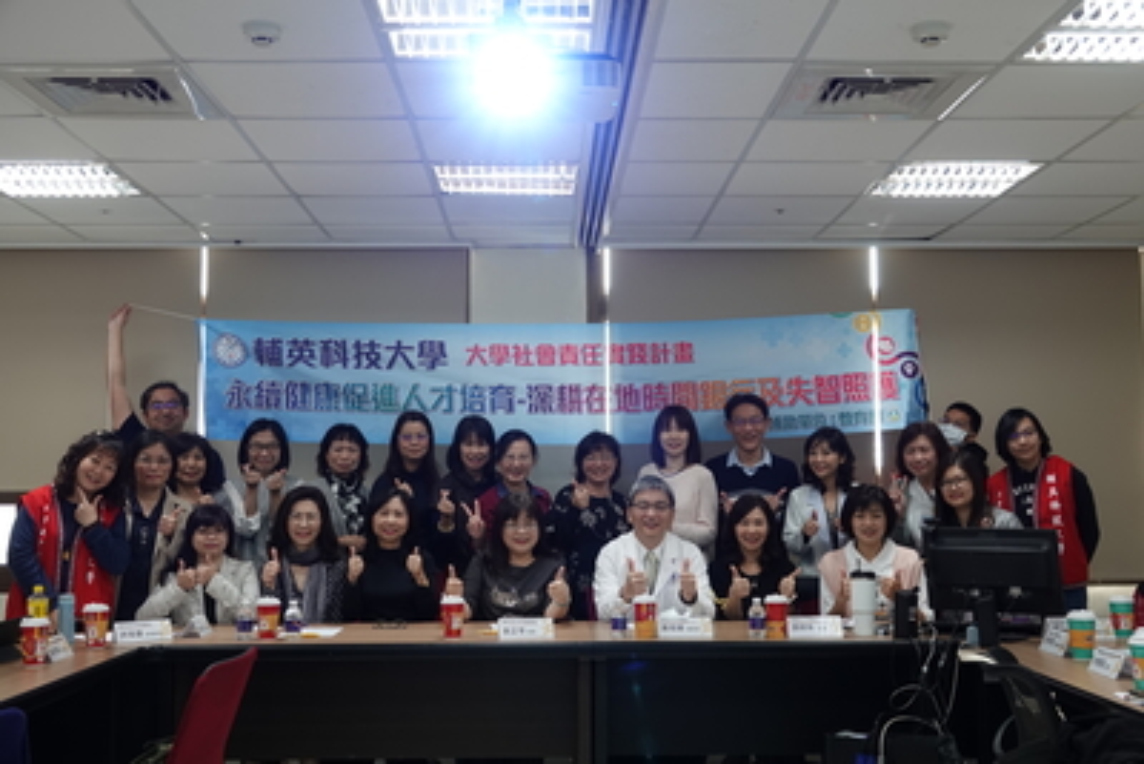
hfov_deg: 48.4
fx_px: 1272
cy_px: 382
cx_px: 572
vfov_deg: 33.4
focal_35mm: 40
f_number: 3.2
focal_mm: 14.65
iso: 250
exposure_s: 1/40
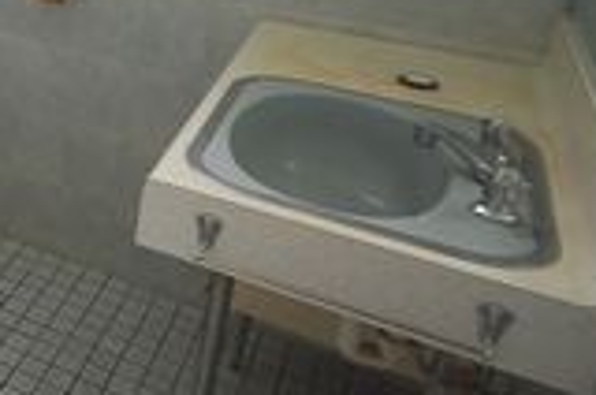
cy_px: -6
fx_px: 838
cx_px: -201
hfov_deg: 30.1
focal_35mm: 51
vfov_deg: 25.2
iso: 400
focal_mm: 11.5
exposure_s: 1/3
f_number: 4.5
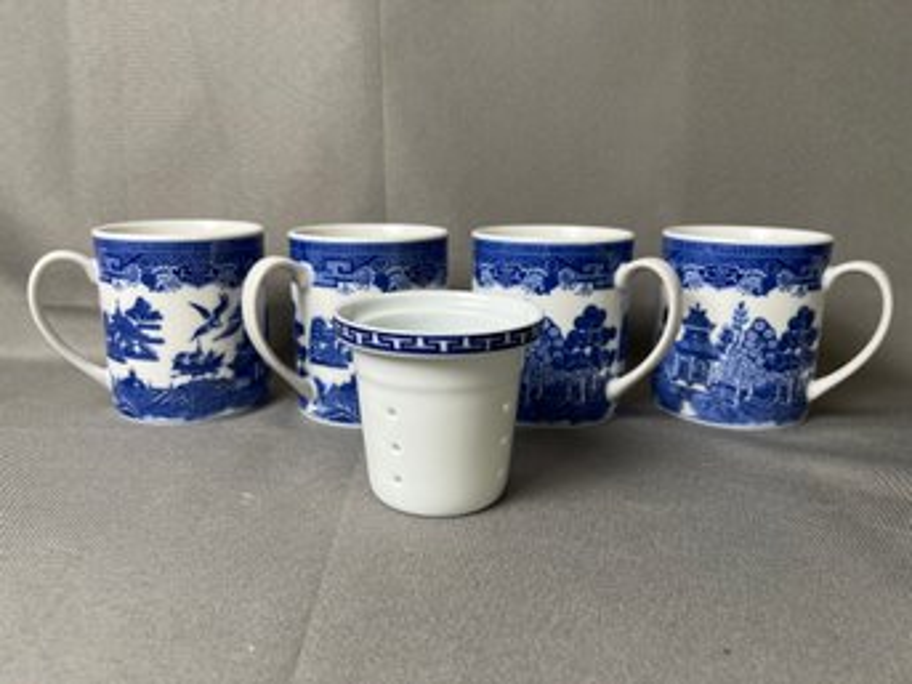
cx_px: 456
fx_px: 685
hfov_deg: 67.3
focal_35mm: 26
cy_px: 342
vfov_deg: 53.0
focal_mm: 5.7
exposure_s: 1/120
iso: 80
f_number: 1.5
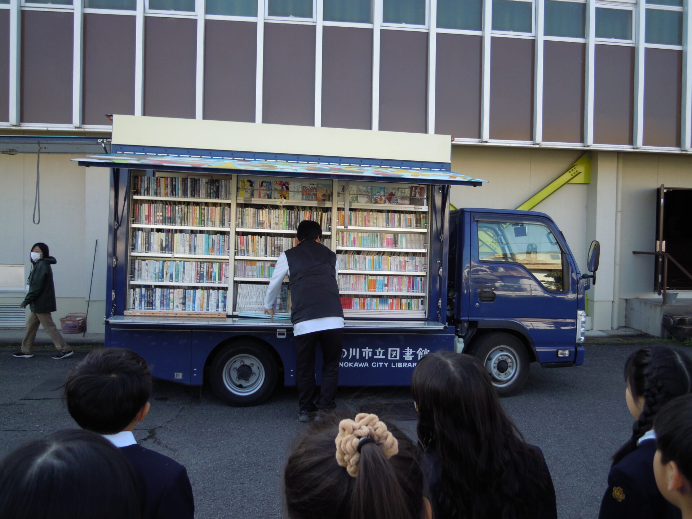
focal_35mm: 28
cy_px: 260
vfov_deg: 49.7
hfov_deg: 63.4
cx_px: 346
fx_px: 560
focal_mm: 5
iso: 100
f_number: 2.7
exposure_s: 1/320
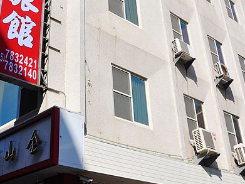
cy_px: 22
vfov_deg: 26.7
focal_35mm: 53
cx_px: 95
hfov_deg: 36.0
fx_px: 375
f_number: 14
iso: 200
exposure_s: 1/200
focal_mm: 18
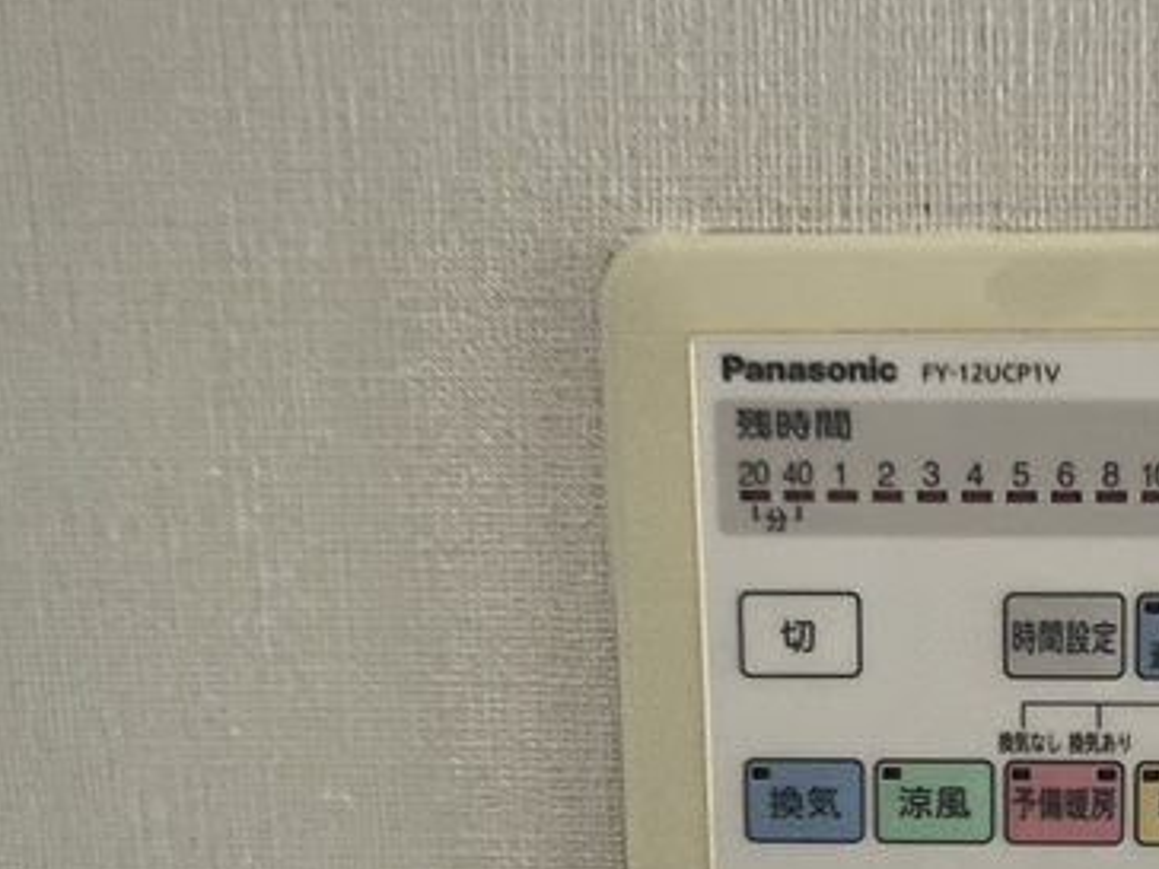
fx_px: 1674
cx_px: 1035
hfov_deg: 36.0
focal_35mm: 50
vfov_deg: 28.9
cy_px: 578
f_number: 1.6
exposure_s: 1/9
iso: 500
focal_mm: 5.1
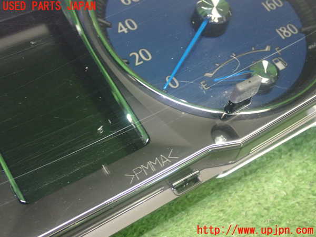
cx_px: 158
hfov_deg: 38.2
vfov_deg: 29.1
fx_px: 456
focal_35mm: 50
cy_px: 118
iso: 800
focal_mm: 9.01
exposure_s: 1/30
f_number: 3.2
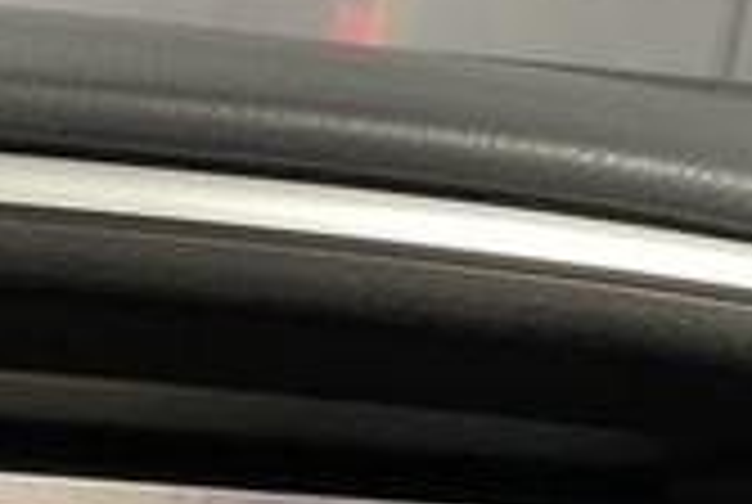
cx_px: 68
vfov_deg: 7.7
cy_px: 940
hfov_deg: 11.8
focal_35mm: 173
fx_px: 3620
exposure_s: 1/50
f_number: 1.8
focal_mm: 3
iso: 64
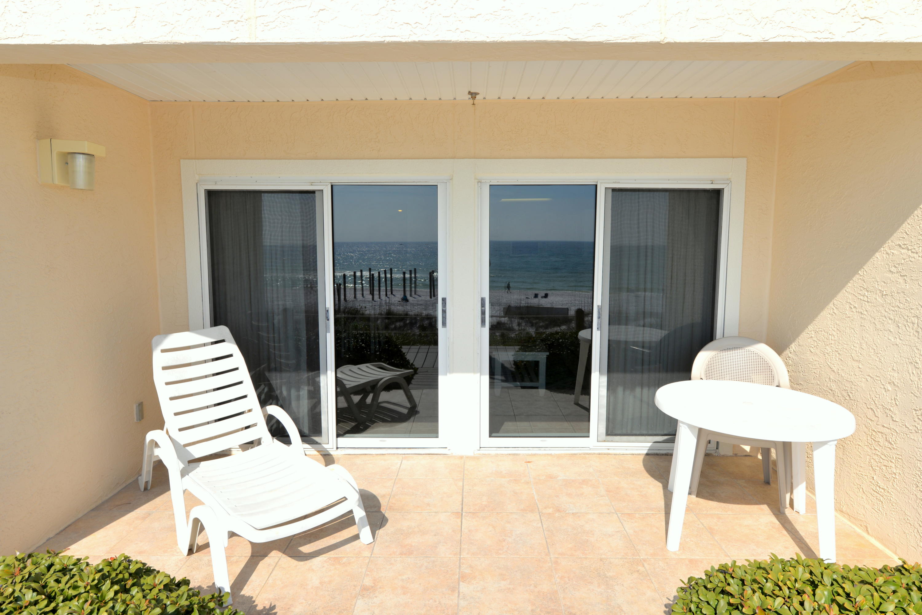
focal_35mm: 20
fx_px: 512
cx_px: 461
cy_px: 308
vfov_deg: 62.0
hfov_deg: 84.0
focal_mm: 20
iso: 100
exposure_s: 1/200
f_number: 10
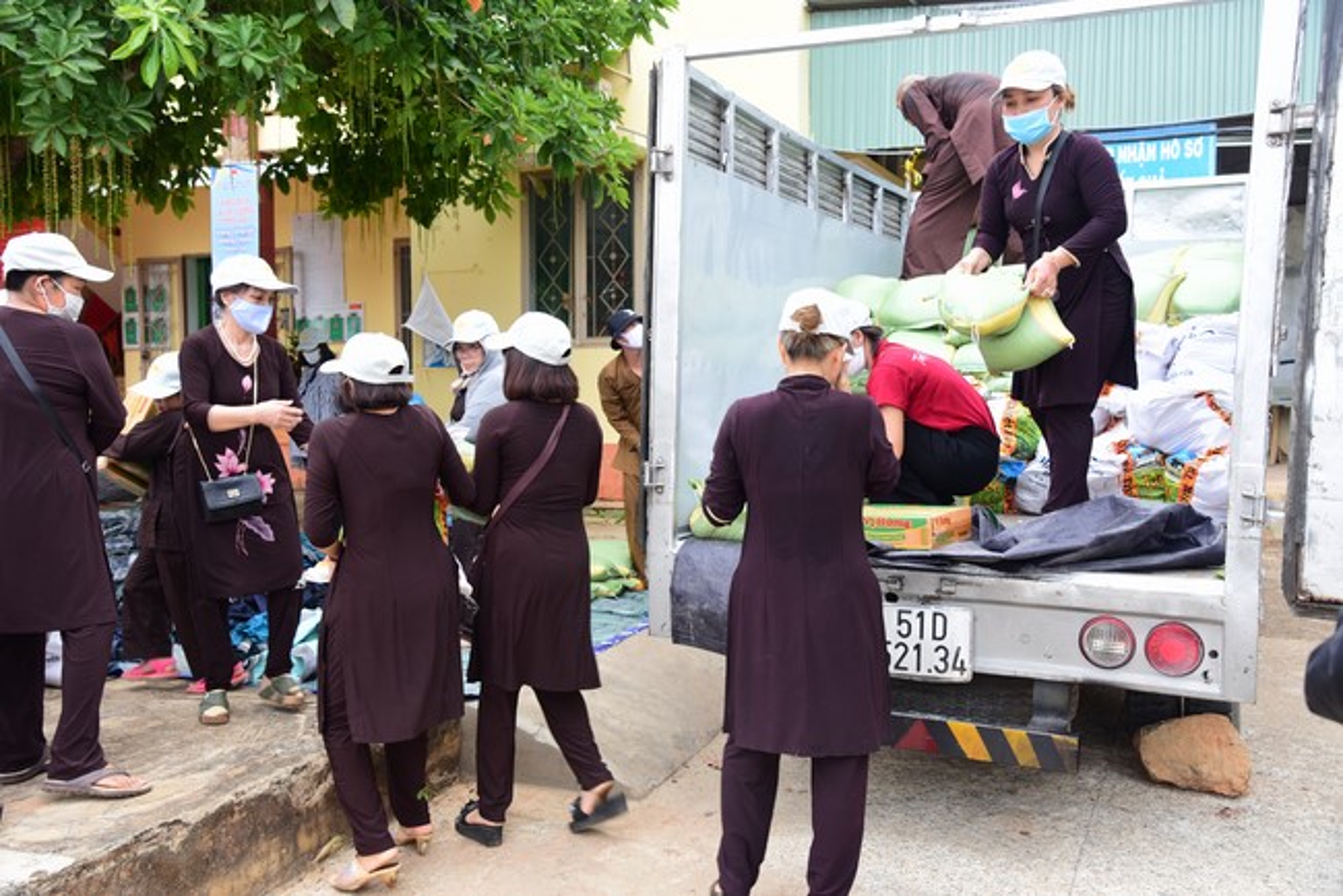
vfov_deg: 38.9
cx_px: 672
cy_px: 448
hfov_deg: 55.8
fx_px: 1269
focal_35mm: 34
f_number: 5.6
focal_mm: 34
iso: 160
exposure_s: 1/100
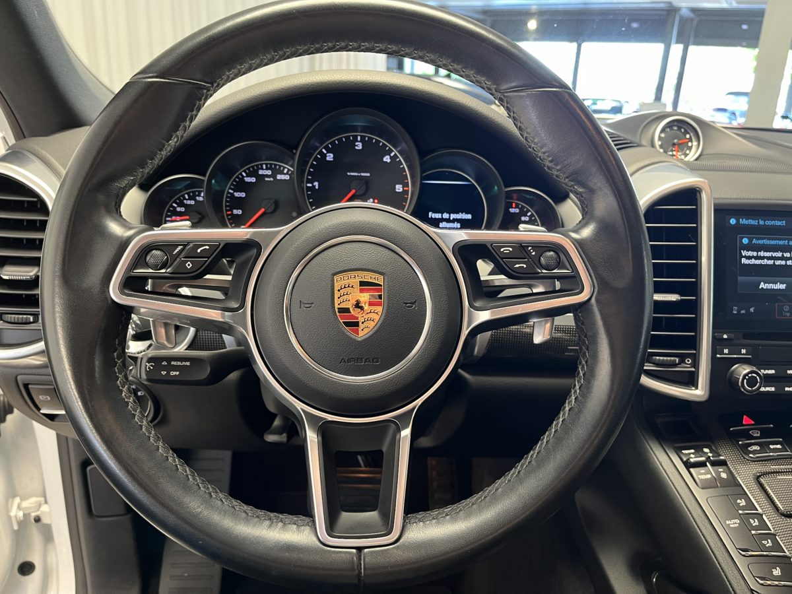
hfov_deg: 67.3
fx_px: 595
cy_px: 297
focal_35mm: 26
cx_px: 396
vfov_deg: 53.1
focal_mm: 5.1
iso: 320
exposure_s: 1/44
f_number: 1.6
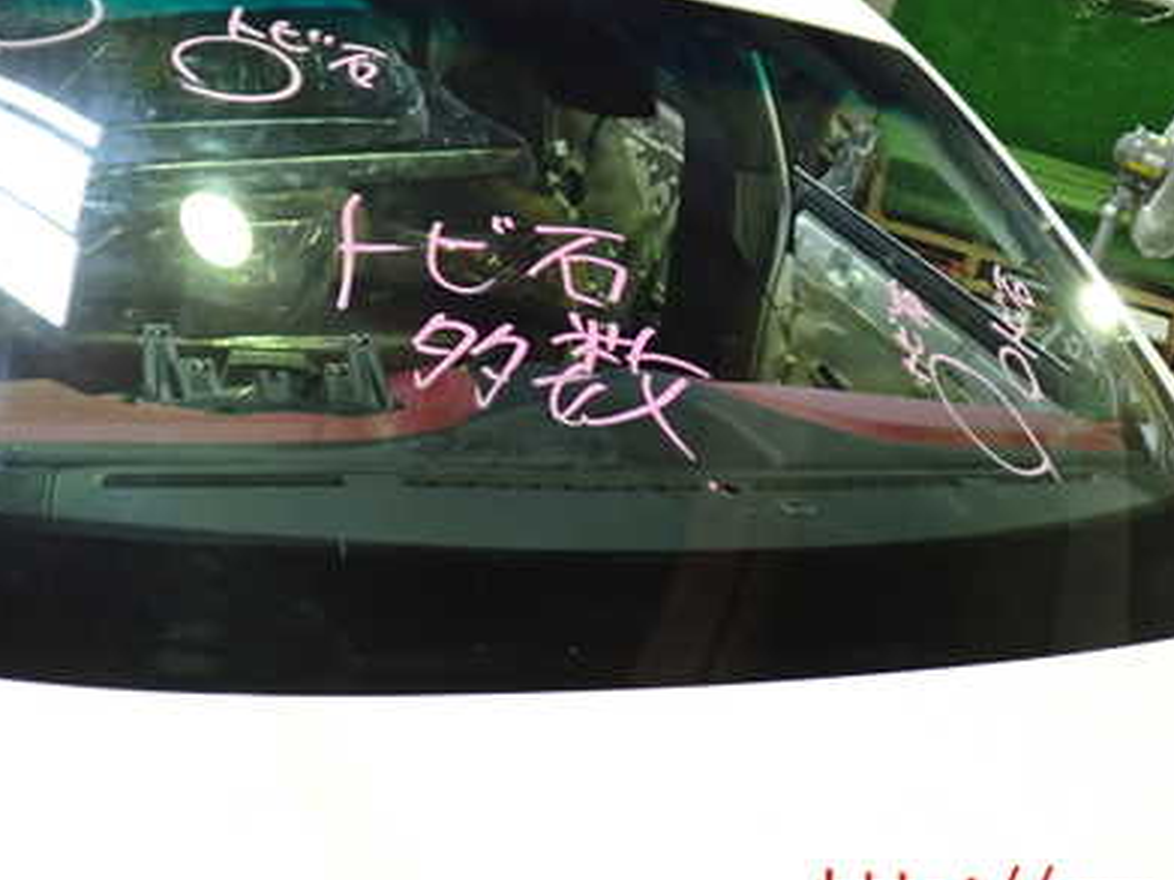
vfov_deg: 31.1
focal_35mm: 46
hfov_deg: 41.2
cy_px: 261
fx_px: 1560
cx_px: 601
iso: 250
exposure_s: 1/30
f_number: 2.3
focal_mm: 5.4
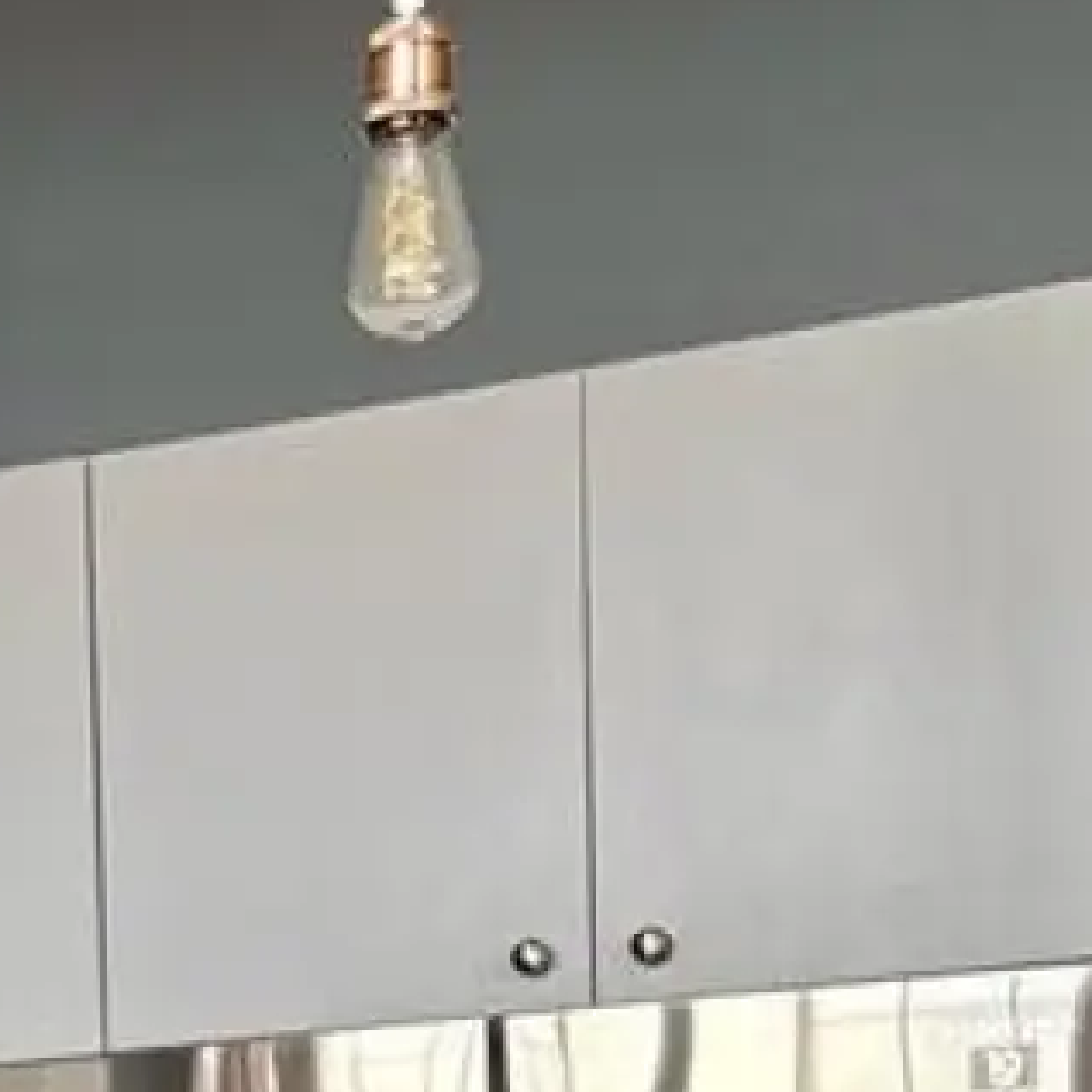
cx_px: -1299
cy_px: 1622
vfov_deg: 14.1
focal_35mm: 116
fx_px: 4140
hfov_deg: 12.6
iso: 80
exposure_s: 1/177
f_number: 1.6
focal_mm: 5.96
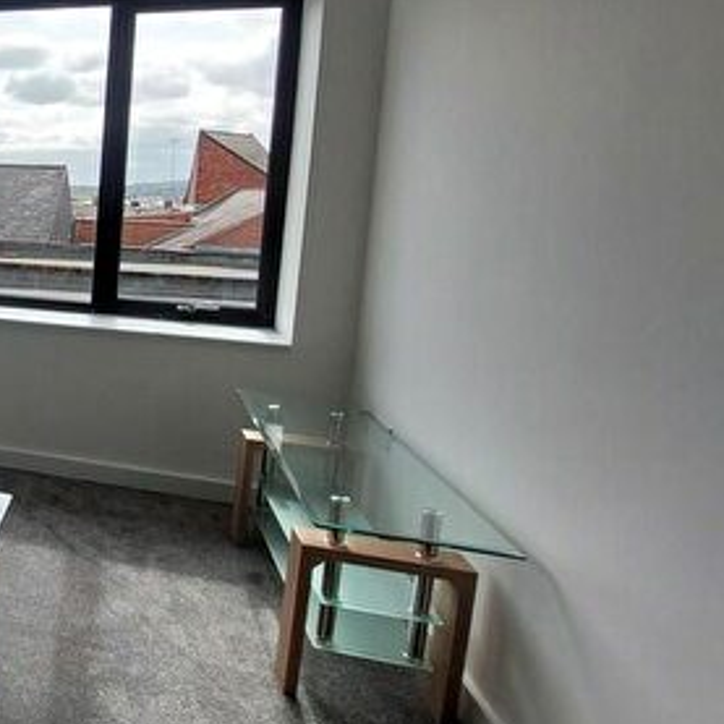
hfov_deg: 39.1
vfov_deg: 54.7
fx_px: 686
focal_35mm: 29
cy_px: 255
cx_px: -159
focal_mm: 1.74
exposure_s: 1/745
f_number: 2.2
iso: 50
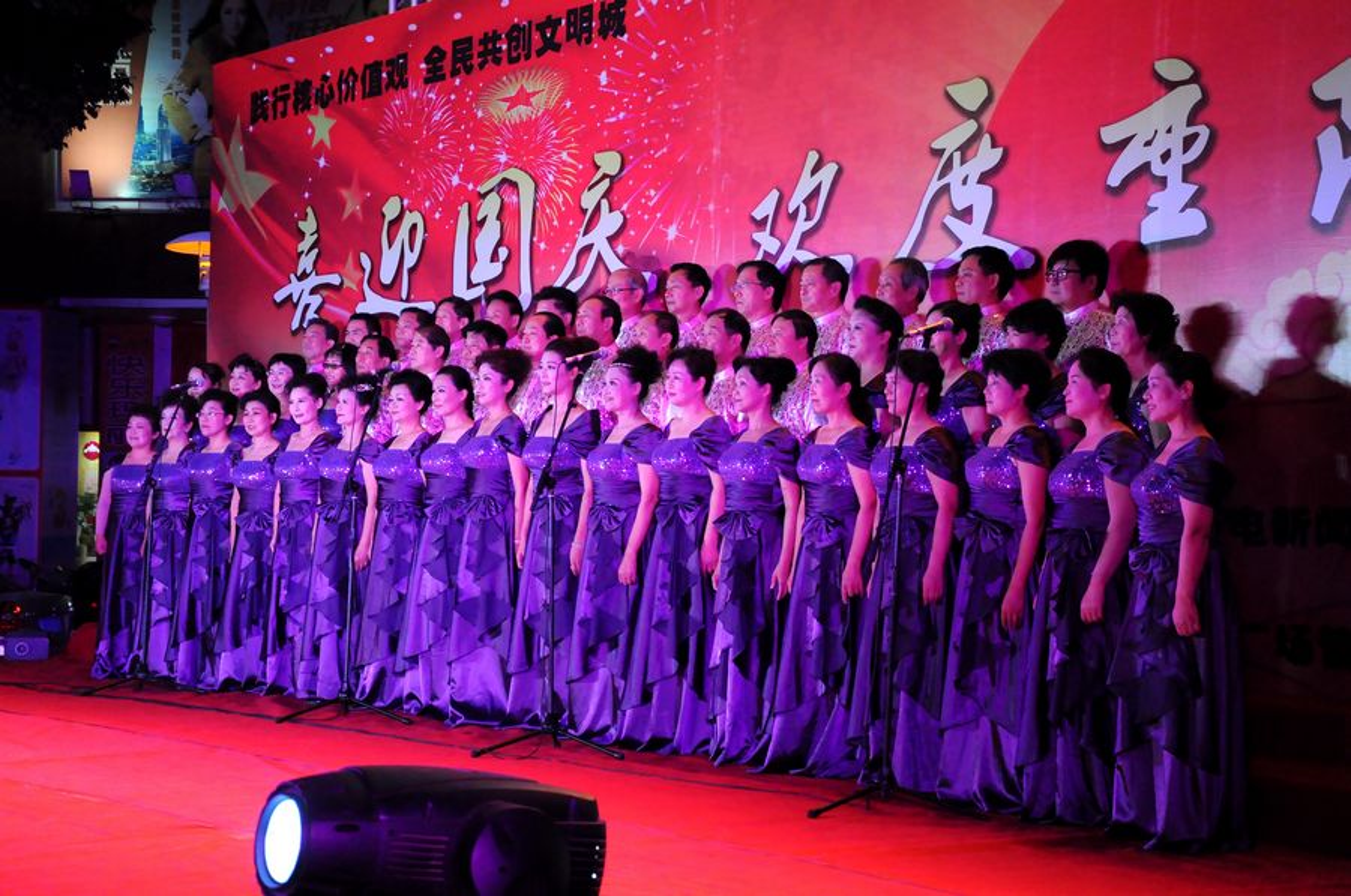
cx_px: 676
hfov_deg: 29.9
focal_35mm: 68
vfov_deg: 20.1
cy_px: 448
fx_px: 2529
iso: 2500
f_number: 5
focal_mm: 45
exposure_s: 1/200
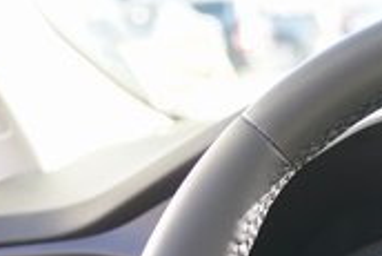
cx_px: 575
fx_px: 1104
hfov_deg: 17.6
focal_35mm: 104
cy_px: 453
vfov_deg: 12.2
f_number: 4
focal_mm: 28
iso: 160
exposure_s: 1/60
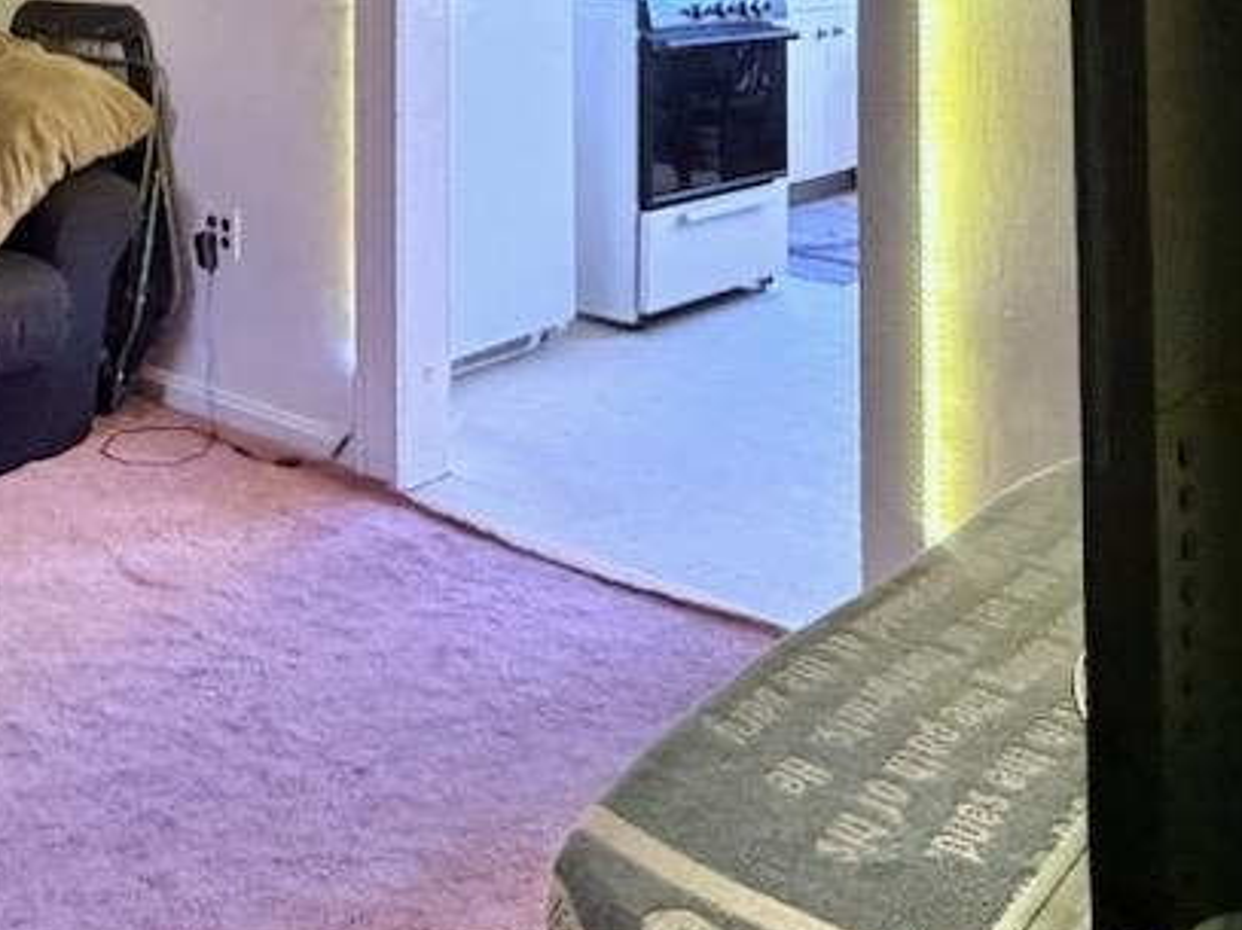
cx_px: 272
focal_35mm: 44
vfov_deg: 29.5
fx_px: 1578
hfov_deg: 41.4
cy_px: -101
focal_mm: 2.22
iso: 640
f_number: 2.2
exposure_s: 1/60
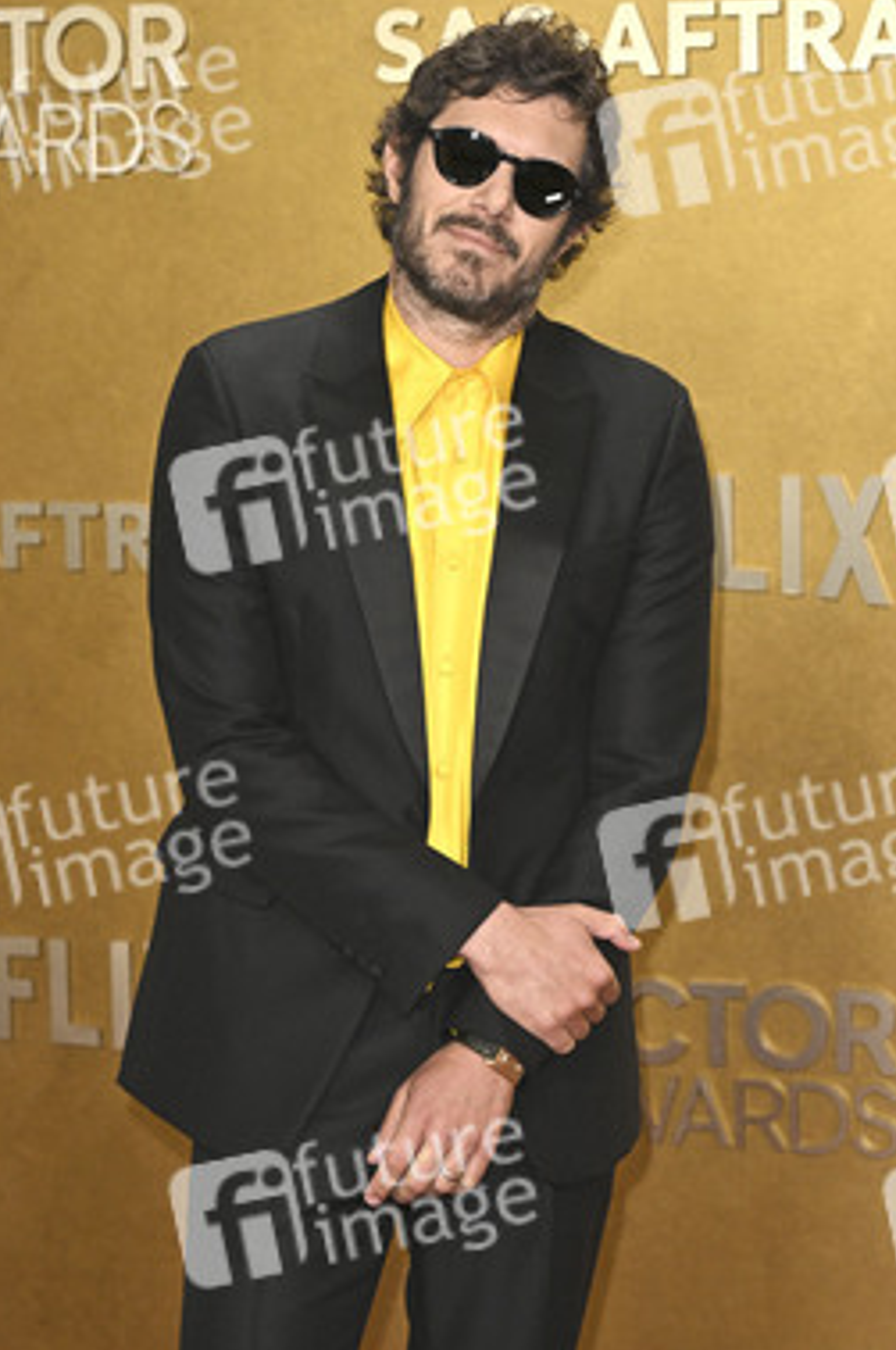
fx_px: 3332
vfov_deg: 22.9
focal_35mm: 89
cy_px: 668
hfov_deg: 15.3
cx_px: 457
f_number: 5.6
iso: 2500
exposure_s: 1/320
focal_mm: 84
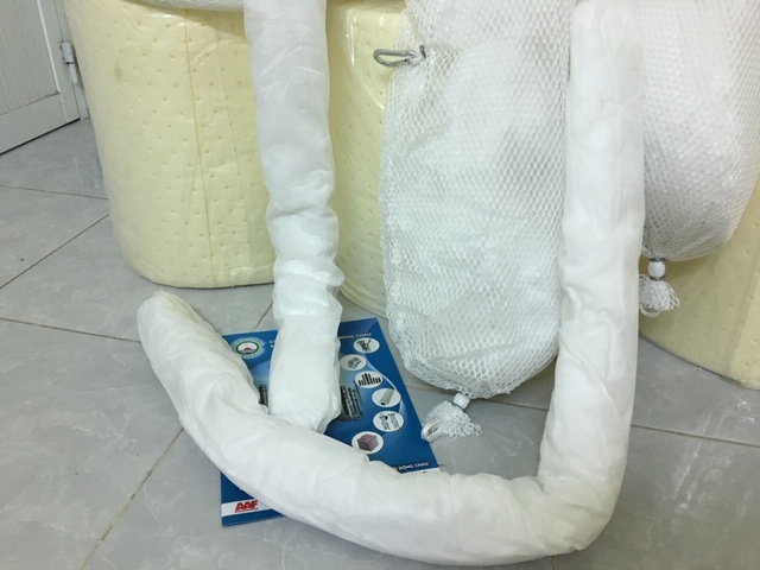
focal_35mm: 29
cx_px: 380
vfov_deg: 48.2
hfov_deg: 61.7
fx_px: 637
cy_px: 285
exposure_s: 1/17
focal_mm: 4.15
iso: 64
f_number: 2.2
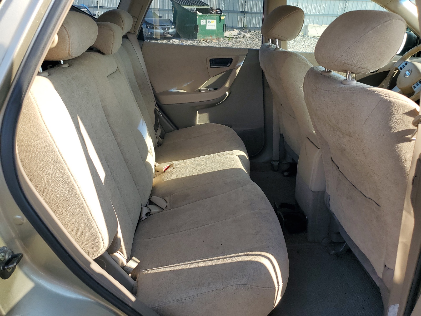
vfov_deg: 53.1
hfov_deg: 67.3
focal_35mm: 26
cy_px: 158
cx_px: 210
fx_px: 316
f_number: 1.5
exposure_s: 1/625
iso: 50
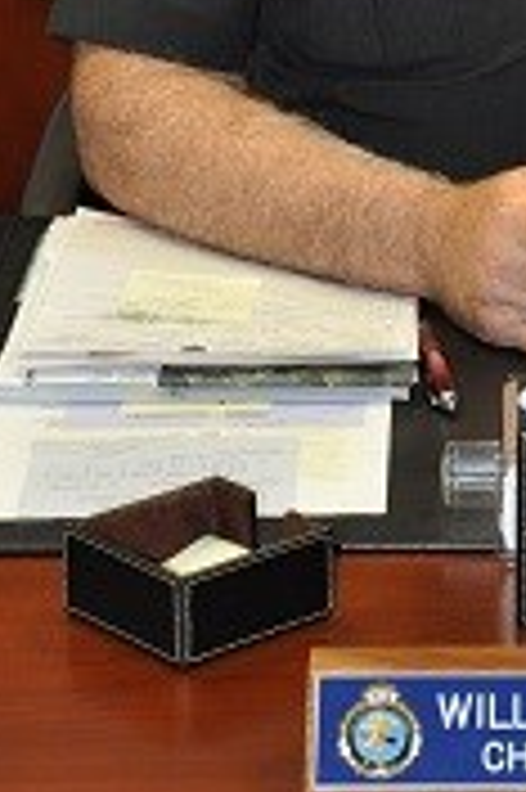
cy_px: 7
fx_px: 3805
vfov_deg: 11.8
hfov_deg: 7.9
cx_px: 566
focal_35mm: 173
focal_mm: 45
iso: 800
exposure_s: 1/60
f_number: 4.8
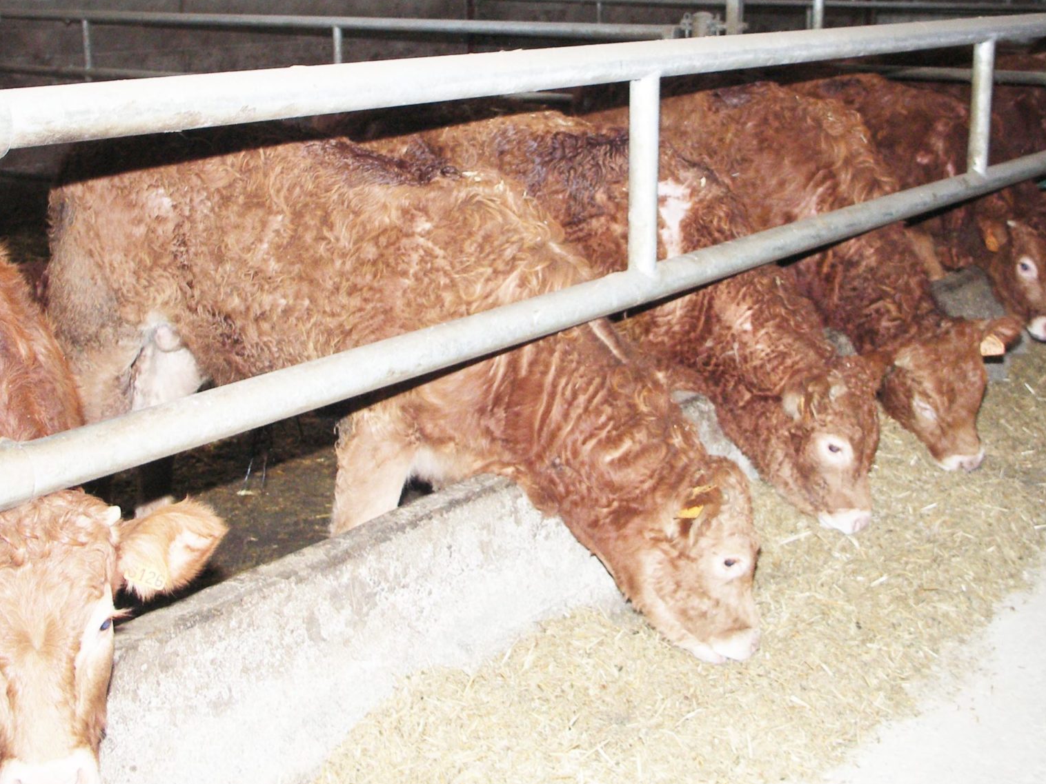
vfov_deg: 29.0
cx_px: 540
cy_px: 298
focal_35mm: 50
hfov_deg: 38.2
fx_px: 1511
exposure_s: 1/50
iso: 200
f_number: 2.8
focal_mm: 9.6
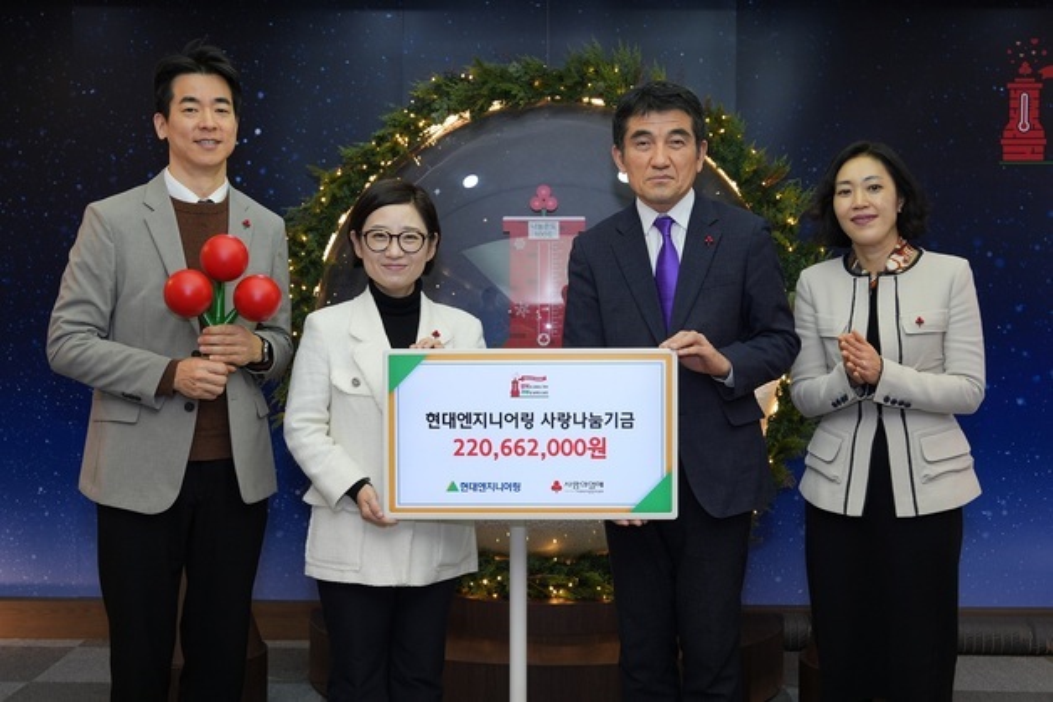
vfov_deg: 26.5
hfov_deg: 38.9
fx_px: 1492
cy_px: 351
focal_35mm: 51
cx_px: 526
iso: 800
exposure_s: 1/125
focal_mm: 51
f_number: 5.6
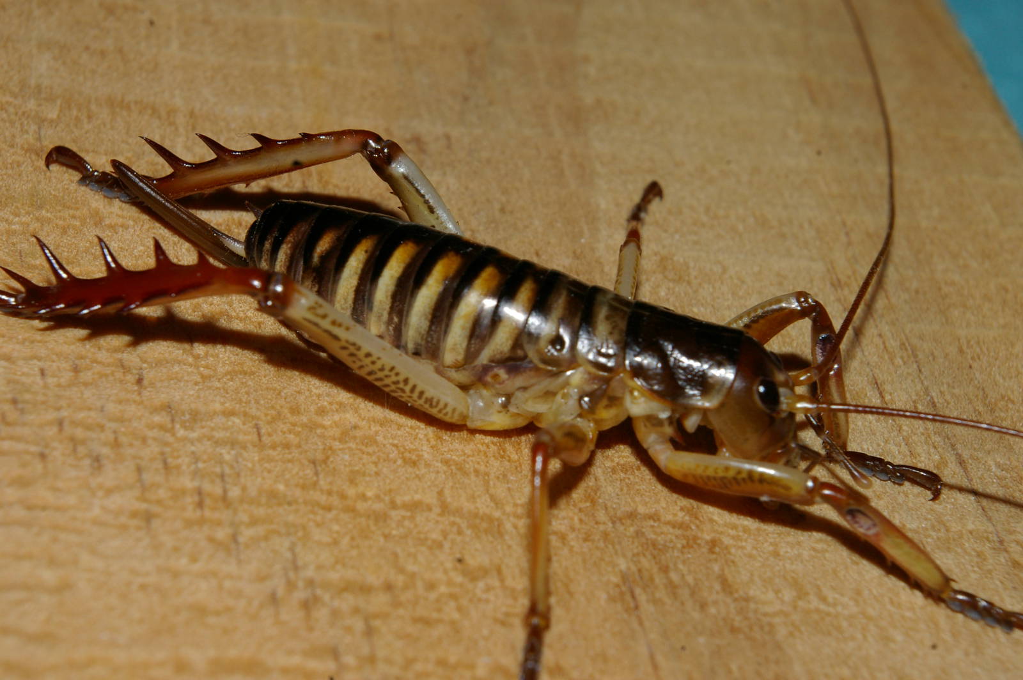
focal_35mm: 82
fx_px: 2342
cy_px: 340
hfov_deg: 24.6
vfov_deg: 16.5
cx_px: 512
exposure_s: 1/60
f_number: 16
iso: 400
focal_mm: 55
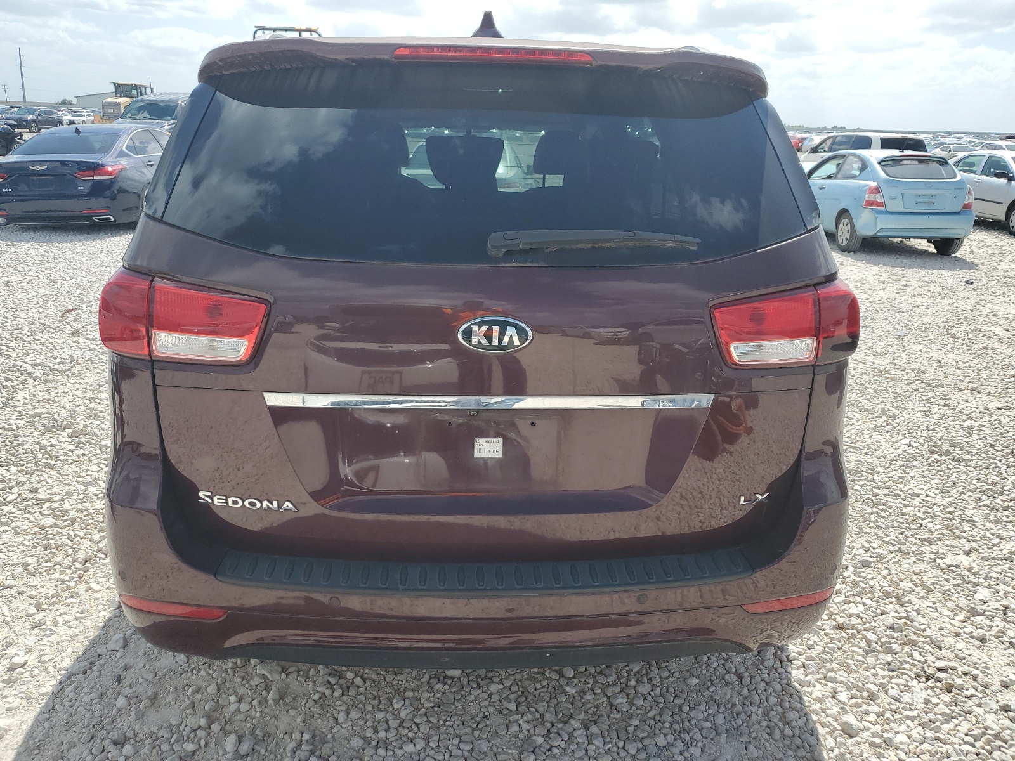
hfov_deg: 67.3
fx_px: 762
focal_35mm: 26
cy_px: 380
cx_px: 508
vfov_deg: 53.1
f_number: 1.5
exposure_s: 1/3333
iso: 50
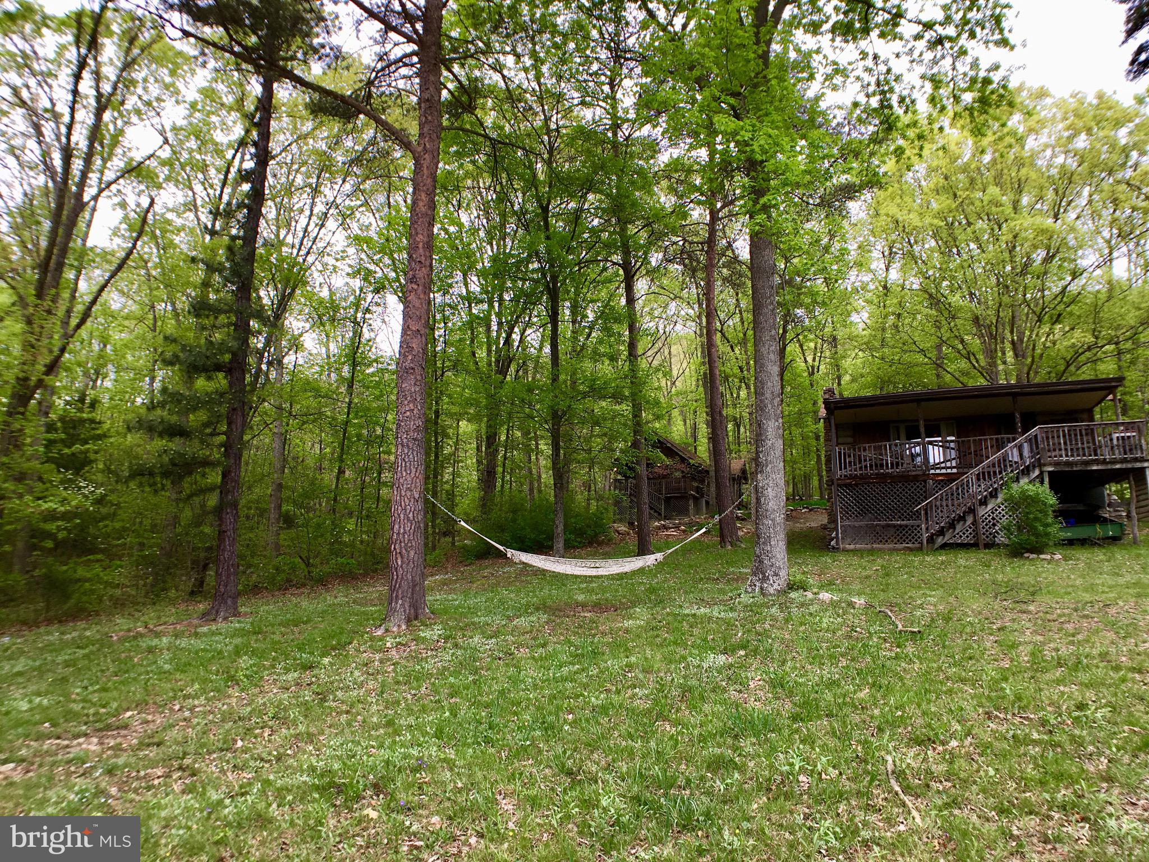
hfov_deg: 61.7
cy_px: 431
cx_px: 574
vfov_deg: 48.2
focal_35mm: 29
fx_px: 963
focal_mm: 4.15
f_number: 2.2
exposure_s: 1/394
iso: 25
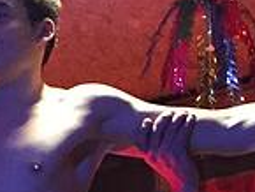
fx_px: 1416
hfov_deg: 10.2
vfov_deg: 7.3
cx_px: 18
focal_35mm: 192
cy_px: 458
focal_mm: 4.15
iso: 250
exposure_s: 1/25
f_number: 2.2
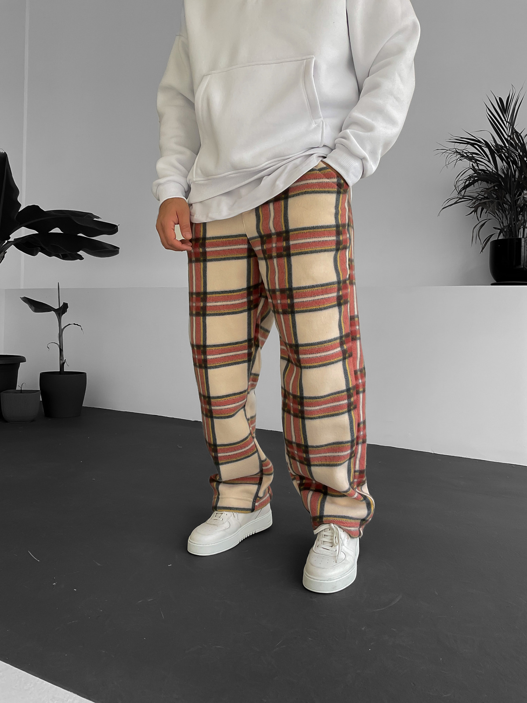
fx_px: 589
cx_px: 264
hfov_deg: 48.2
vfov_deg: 61.7
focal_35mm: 29
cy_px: 352
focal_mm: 3
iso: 32
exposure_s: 1/120
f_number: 1.8
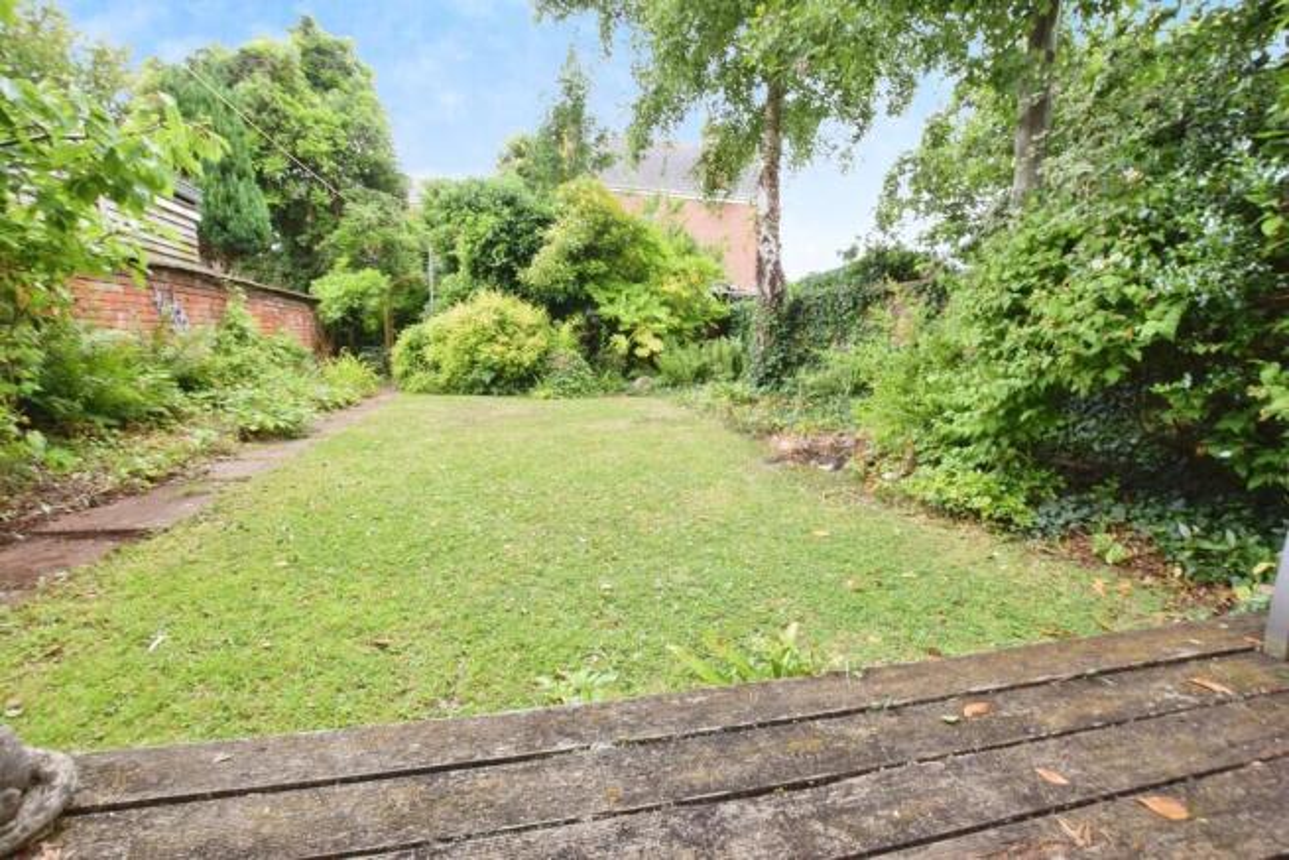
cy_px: 430
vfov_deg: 77.4
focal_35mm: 15
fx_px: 537
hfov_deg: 100.4
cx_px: 644
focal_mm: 10
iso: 100
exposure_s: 1/2.5
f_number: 16
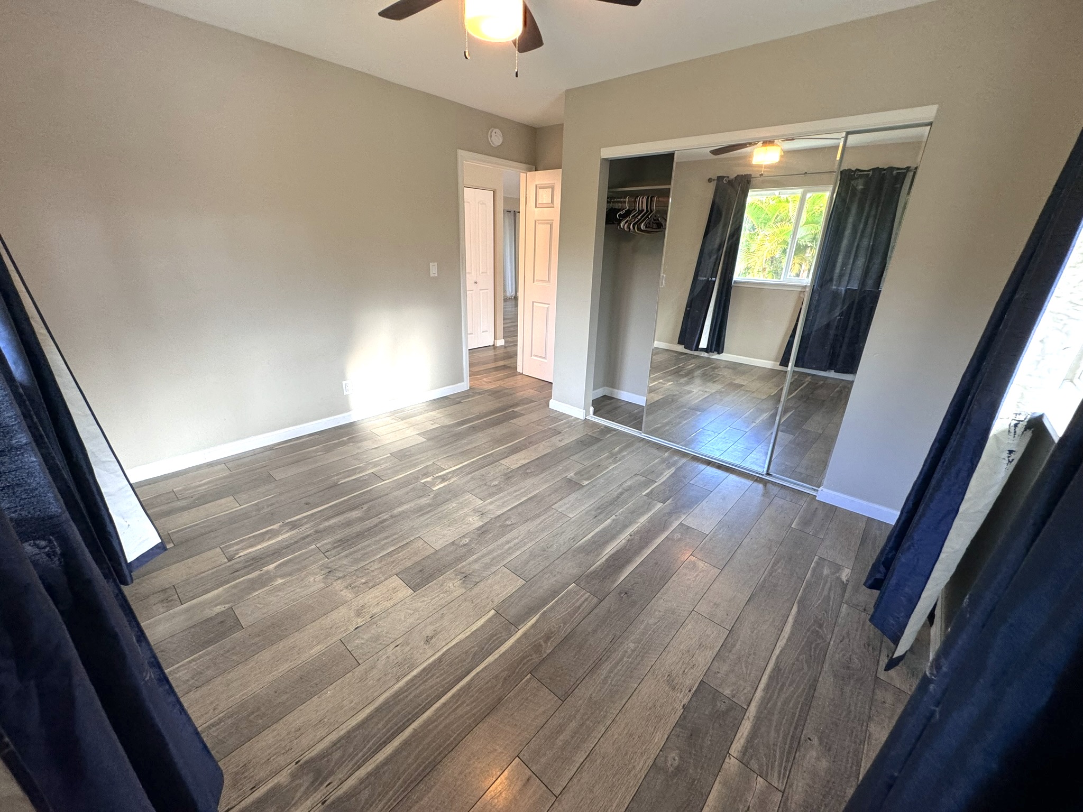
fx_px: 438
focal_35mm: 14
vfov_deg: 85.7
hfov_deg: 102.1
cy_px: 406
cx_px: 542
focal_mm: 2.22
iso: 200
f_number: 2.2
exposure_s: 1/60
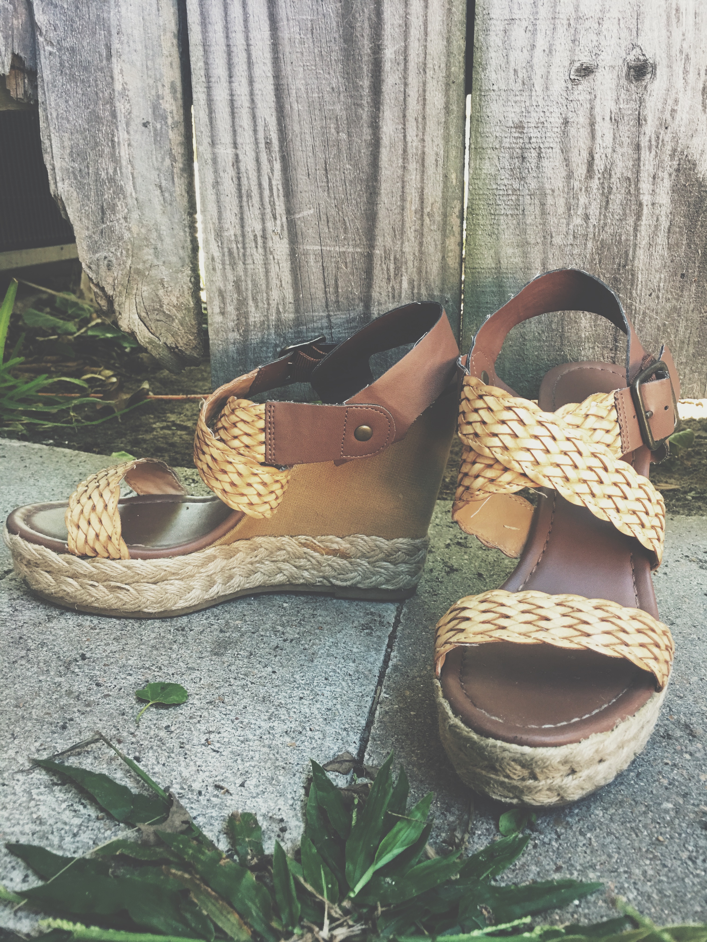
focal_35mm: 29
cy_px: 471
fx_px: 790
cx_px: 354
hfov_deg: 48.2
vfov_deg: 61.7
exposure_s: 1/30
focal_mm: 4.15
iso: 40
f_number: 2.2
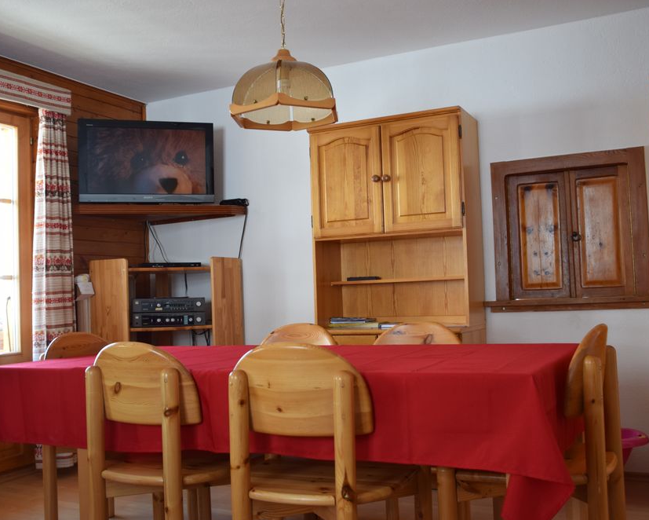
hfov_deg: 49.6
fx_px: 703
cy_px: 266
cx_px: 331
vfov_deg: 40.6
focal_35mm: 37
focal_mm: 21
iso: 400
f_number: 5
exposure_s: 1/100
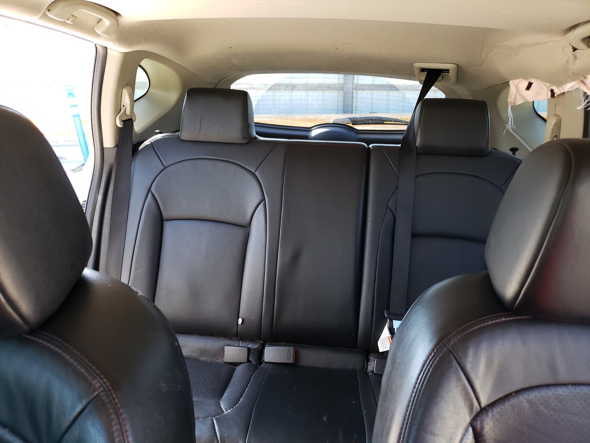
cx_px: 295
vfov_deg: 53.1
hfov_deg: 67.3
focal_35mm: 26
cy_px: 222
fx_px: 443
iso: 96
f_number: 1.5
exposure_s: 1/120
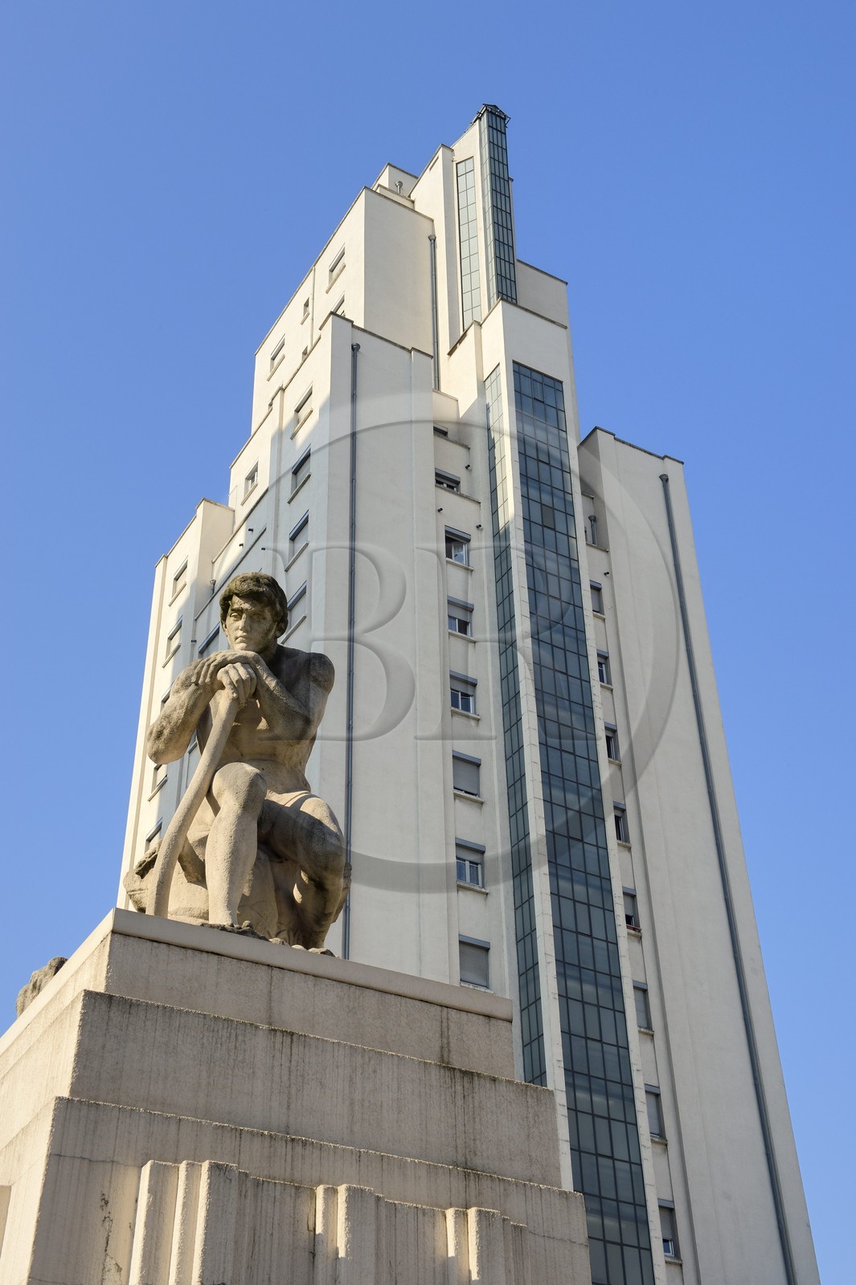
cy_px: 642
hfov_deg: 28.0
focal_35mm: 48
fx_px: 1714
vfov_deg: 41.1
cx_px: 428
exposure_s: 1/200
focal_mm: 48
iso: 200
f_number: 13
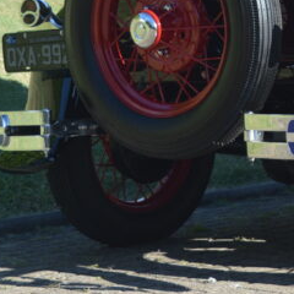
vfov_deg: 11.8
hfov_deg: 11.6
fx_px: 1403
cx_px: 410
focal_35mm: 146
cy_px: -31
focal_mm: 32
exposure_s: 1/160
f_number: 6.3
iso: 100
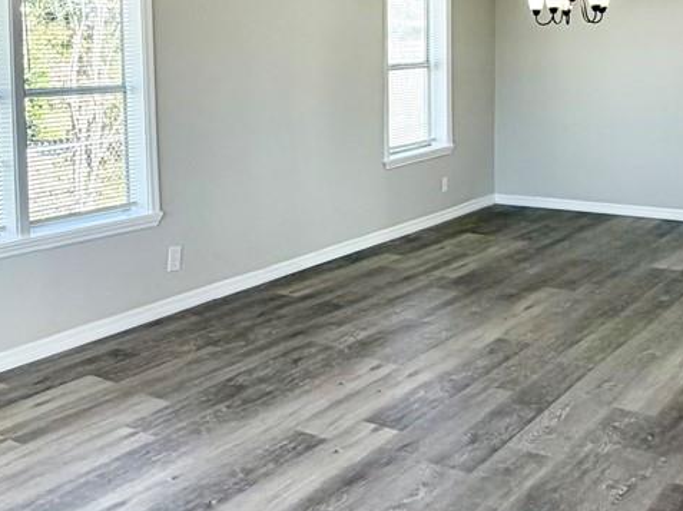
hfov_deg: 40.4
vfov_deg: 30.5
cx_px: 289
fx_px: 927
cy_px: 146
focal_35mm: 47
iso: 80
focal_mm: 2.22
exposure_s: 1/120
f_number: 2.2
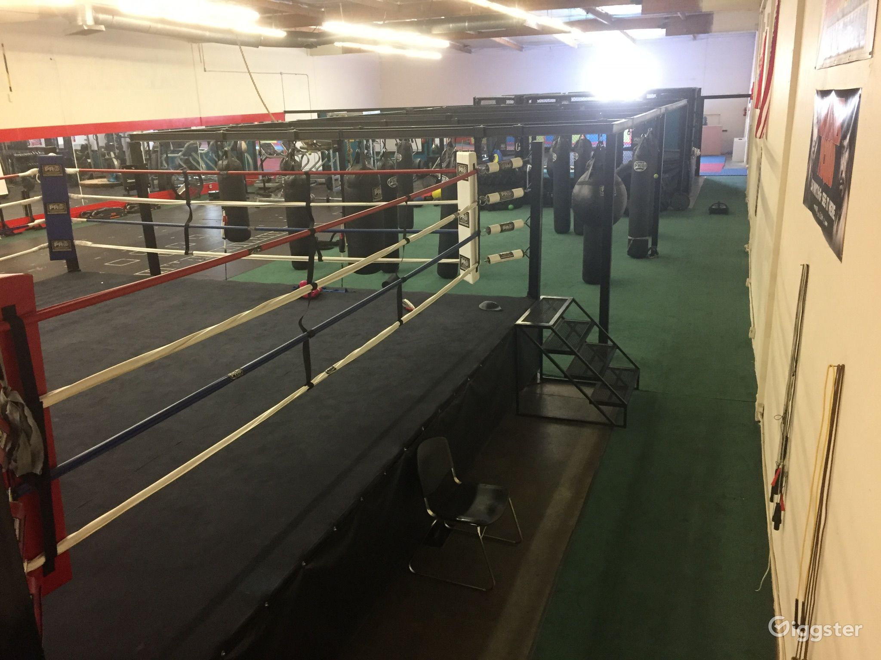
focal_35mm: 29
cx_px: 440
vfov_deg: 48.2
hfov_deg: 61.7
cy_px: 330
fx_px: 738
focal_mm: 4.15
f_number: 2.2
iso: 200
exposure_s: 1/30
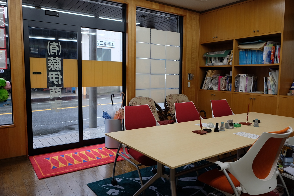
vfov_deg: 47.9
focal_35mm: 27
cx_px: 147
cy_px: 98
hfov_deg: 67.4
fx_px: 220
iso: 400
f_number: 4
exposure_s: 1/125
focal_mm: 18
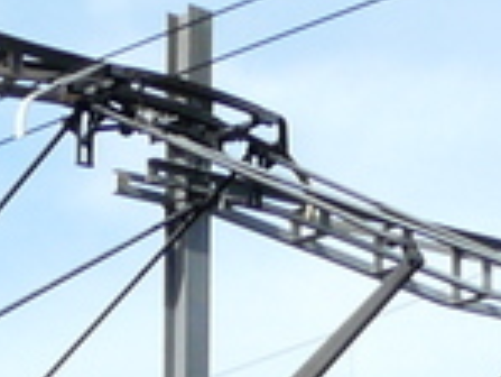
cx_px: 7
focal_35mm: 188
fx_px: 2723
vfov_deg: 7.2
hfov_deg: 10.4
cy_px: 1047
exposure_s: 1/320
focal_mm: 4.6
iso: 100
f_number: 5.6
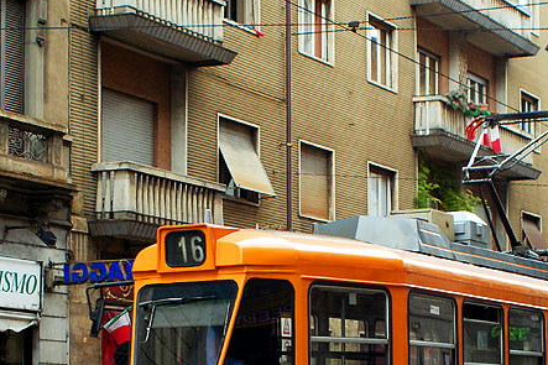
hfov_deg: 19.6
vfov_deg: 13.0
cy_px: 365
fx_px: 1582
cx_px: 294
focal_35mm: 104
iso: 400
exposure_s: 1/500
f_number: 3.5
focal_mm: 30
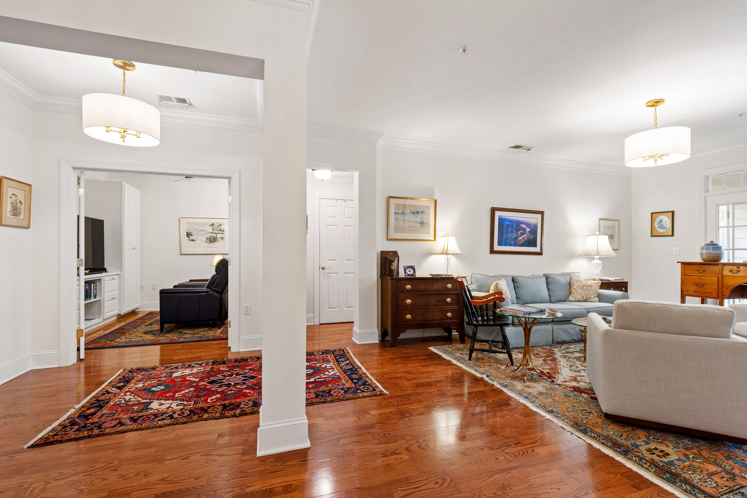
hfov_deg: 100.4
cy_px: 249
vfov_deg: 77.3
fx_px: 311
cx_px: 374
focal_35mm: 15
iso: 100
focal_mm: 10
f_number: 8
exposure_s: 1
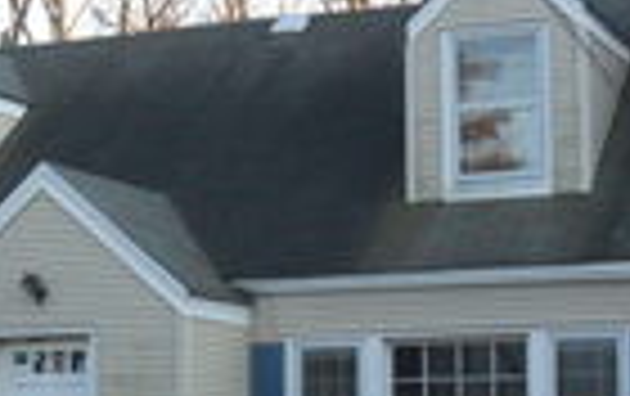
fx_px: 1978
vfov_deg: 11.4
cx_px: 266
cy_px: 292
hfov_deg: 18.1
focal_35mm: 115
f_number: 4.5
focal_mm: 7.8
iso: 200
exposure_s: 1/90
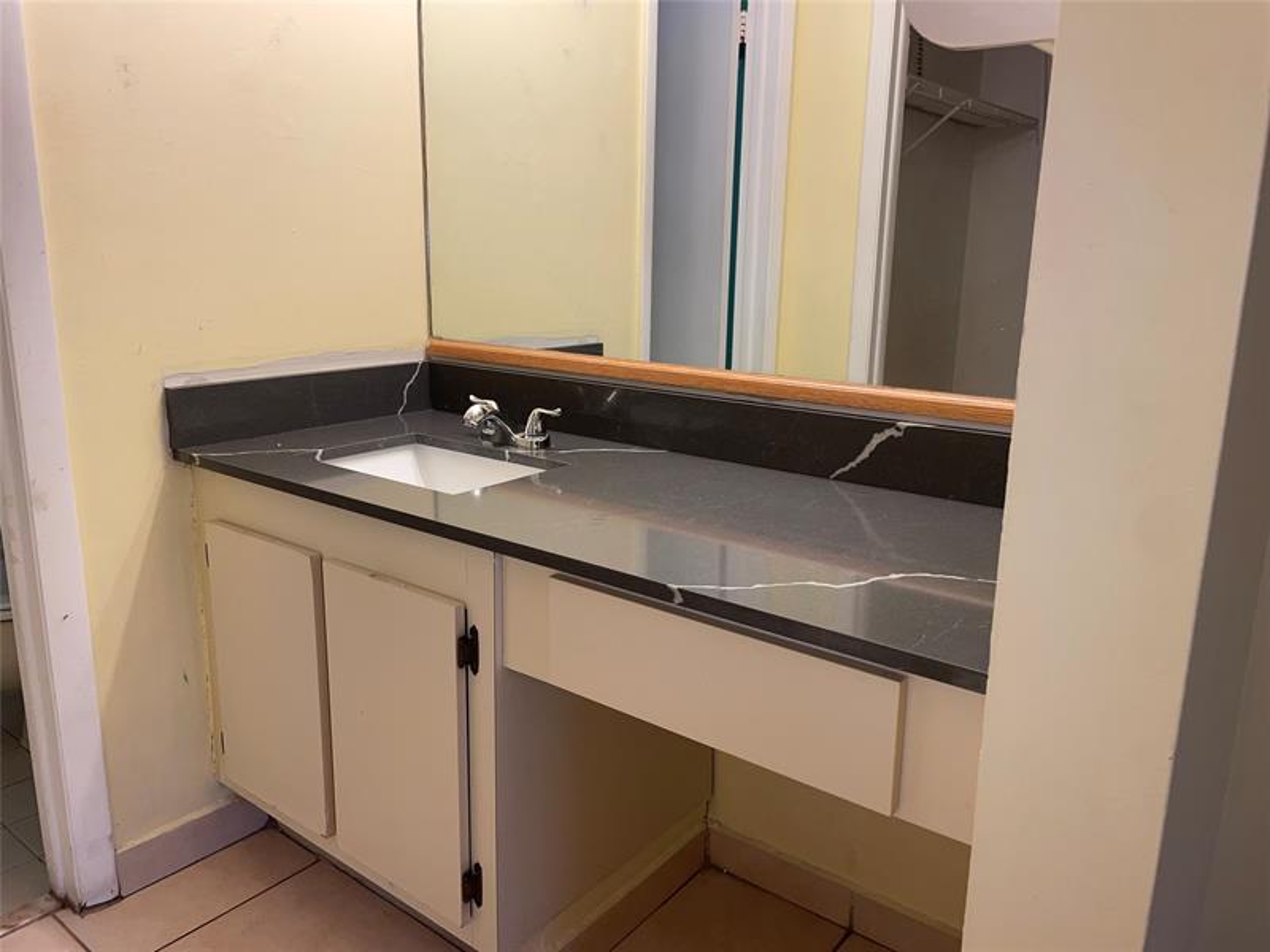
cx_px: 635
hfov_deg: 67.3
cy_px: 476
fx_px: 954
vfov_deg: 53.1
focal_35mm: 26
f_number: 1.6
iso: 32
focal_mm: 4.2
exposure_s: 1/173
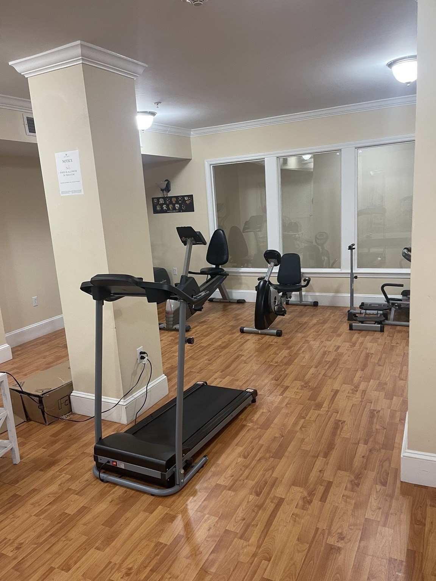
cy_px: 290
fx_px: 420
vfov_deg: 69.4
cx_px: 218
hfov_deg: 54.9
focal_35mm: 25
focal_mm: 5.1
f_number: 1.6
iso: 200
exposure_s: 1/60
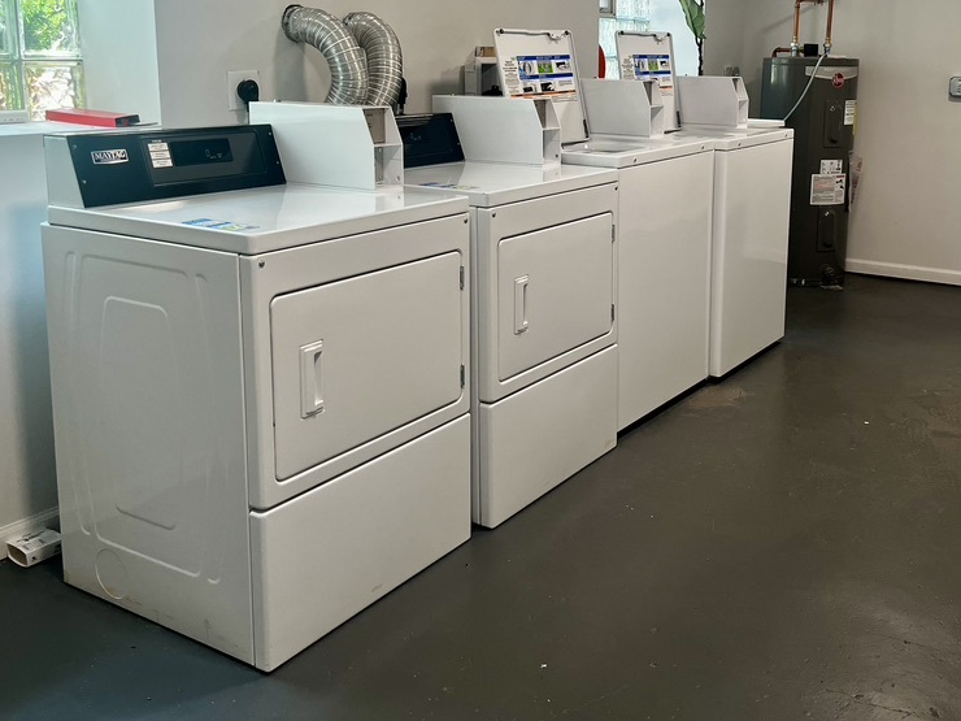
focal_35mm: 36
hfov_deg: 51.1
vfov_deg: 39.1
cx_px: 569
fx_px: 999
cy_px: 230
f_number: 1.6
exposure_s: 1/120
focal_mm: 5.1
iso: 100
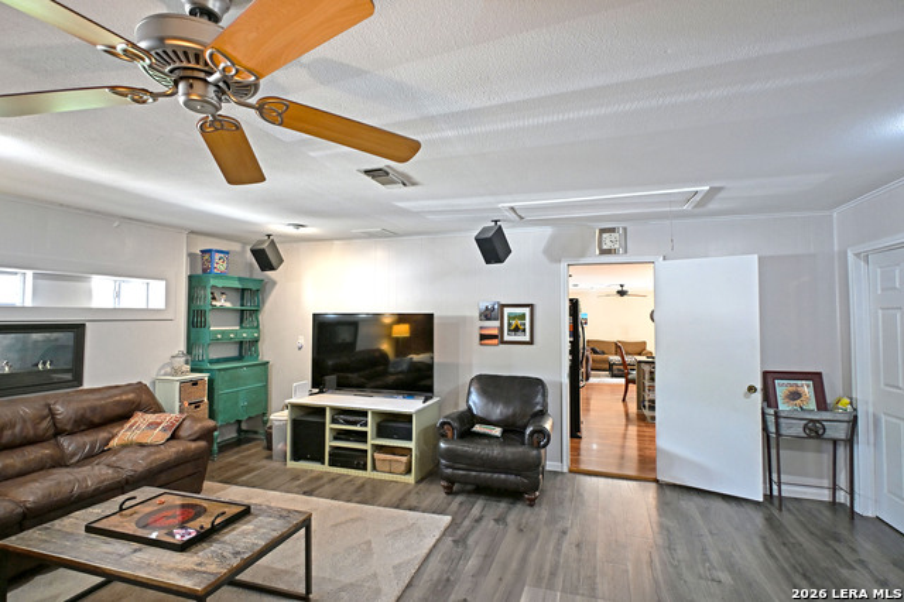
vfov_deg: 67.3
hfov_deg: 90.0
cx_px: 452
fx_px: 452
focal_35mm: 18
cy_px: 301
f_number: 3.5
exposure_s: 1/20
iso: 400
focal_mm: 12
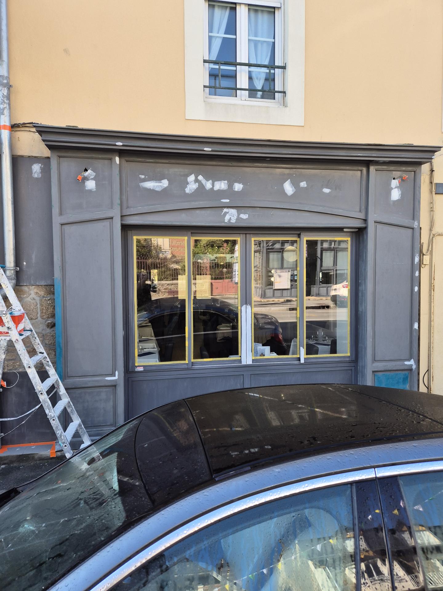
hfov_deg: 58.9
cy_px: 296
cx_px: 222
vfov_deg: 73.9
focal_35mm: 23
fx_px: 392
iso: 25
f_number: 1.8
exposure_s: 1/193
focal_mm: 5.4
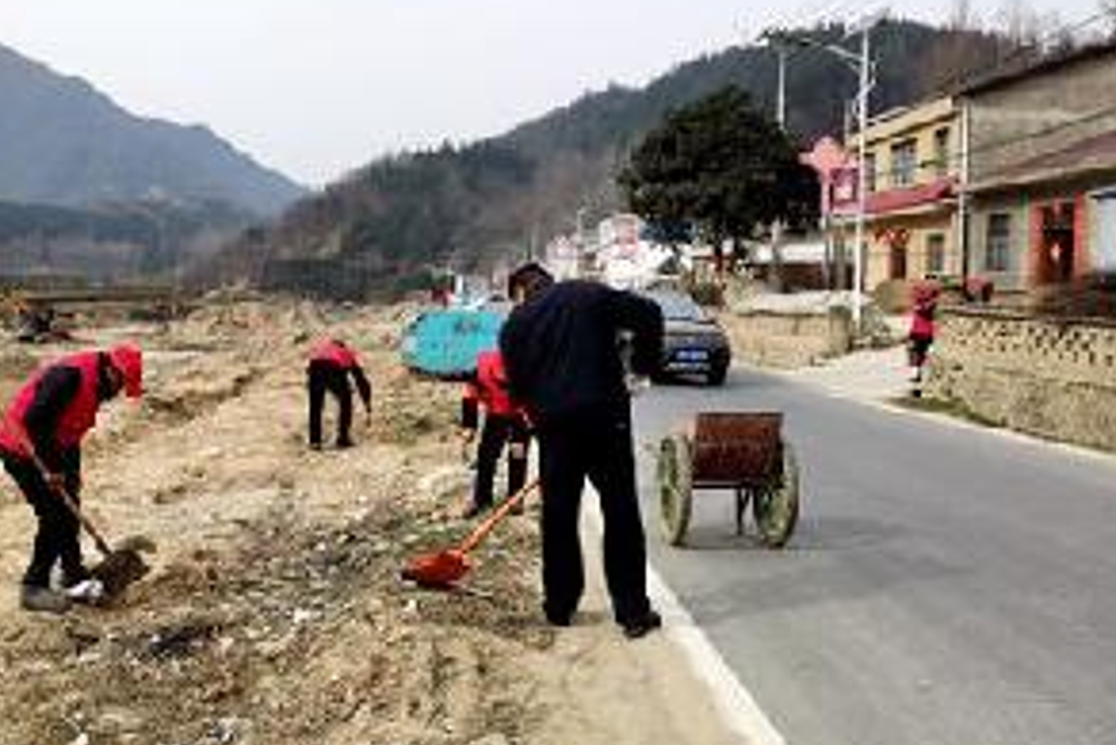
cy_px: 336
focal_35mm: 37
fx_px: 1148
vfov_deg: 36.0
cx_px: 424
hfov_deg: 51.4
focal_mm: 4.75
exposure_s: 1/1233
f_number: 1.8
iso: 50
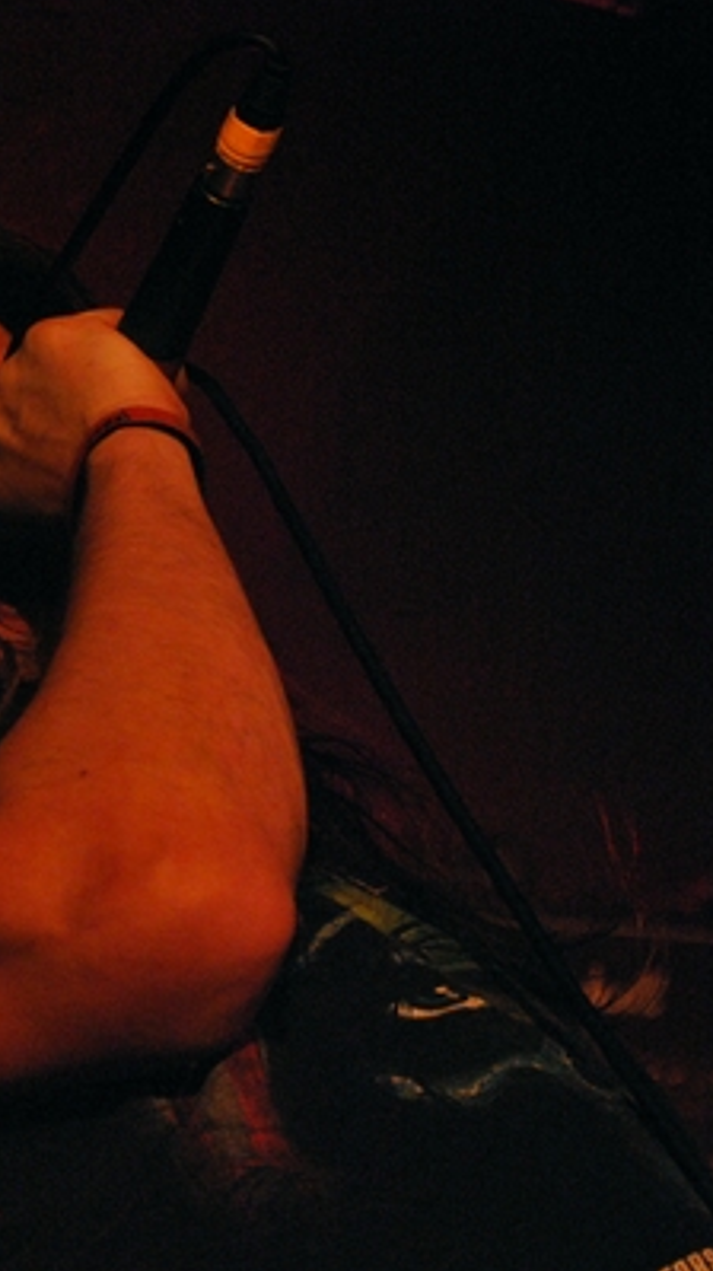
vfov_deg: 23.7
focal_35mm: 90
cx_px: 404
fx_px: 3029
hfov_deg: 13.4
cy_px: 634
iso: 1600
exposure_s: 1/60
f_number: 4.5
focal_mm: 38
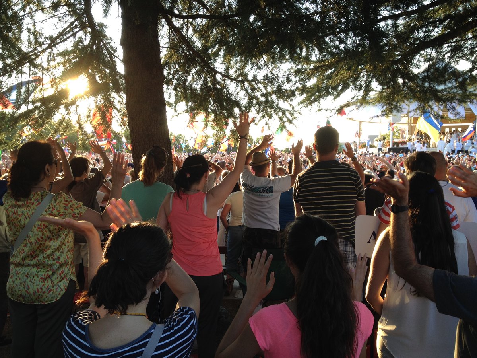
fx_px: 482
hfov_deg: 52.6
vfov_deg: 40.7
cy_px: 179
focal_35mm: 35
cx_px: 238
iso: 50
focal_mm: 4.28
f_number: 2.4
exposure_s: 1/130
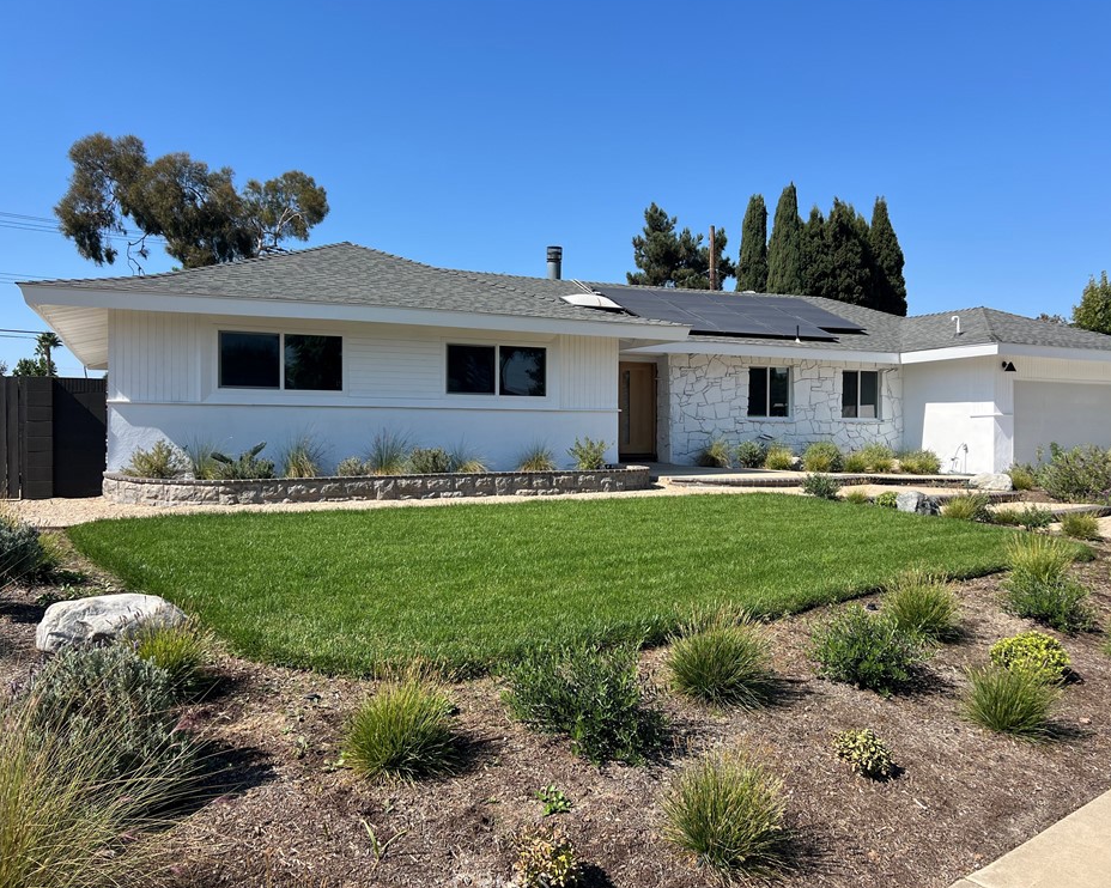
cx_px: 591
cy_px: 442
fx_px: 920
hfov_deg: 62.2
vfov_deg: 51.5
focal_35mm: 28
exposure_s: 1/3571
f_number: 1.5
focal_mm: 5.7
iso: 50
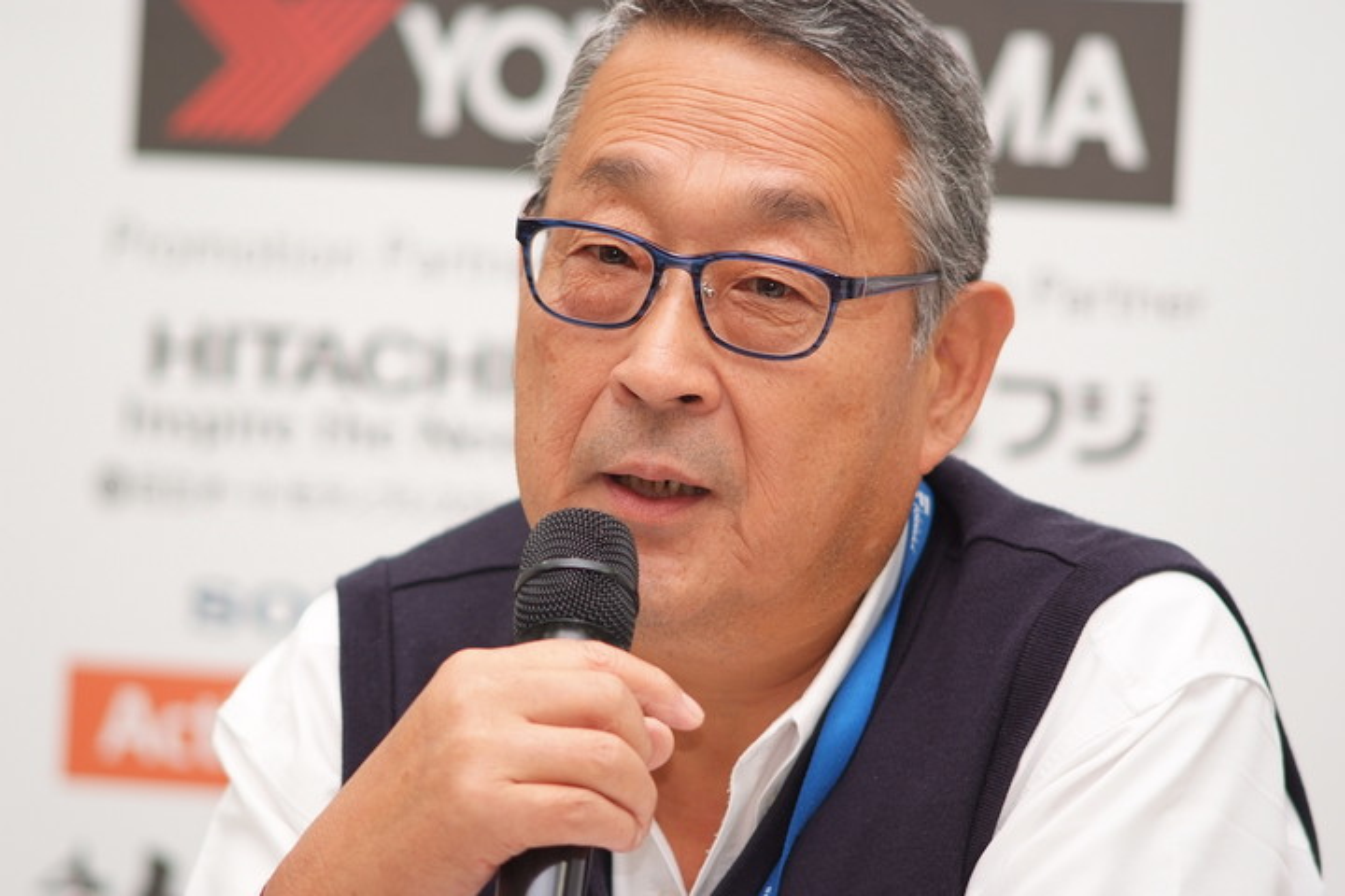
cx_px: 672
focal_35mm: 270
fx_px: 10087
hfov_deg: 7.6
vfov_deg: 5.1
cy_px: 448
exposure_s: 1/250
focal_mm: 180
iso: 400
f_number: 2.8
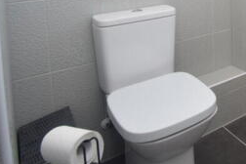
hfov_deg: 36.9
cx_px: 300
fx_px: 266
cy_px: -35
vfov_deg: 29.3
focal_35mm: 39
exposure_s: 1/125
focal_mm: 10
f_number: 5.6
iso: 400
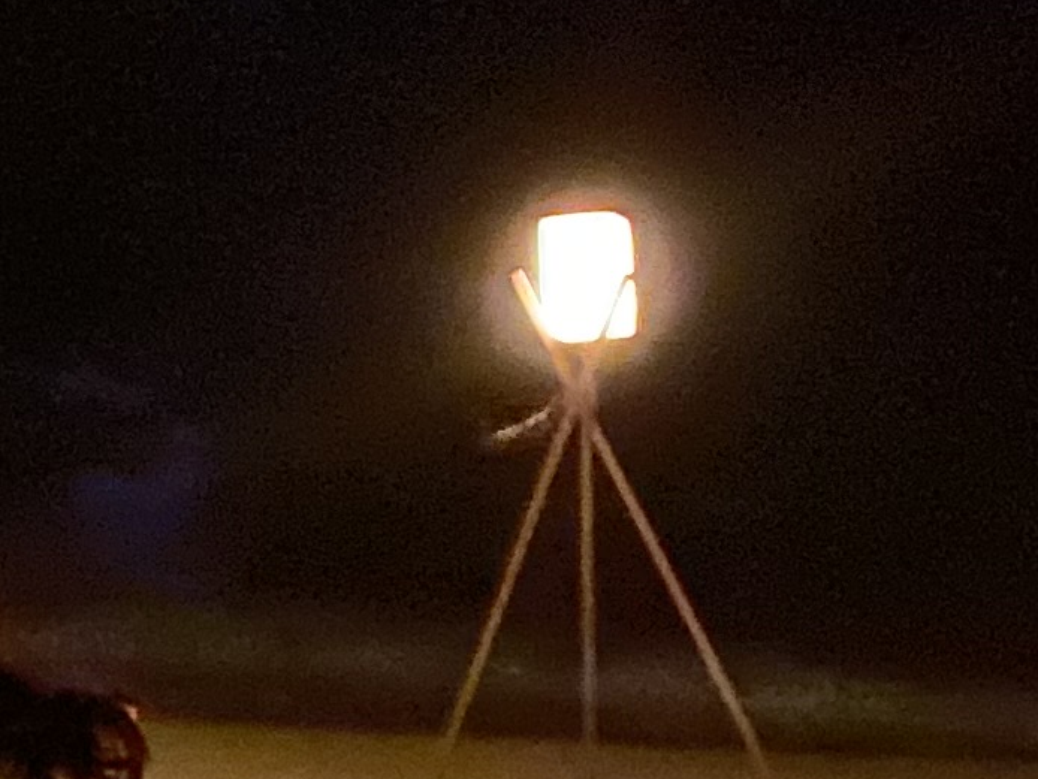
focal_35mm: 151
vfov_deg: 9.8
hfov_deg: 11.6
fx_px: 4529
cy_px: 618
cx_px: -1089
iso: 2500
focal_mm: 4.25
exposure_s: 1/4
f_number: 1.8
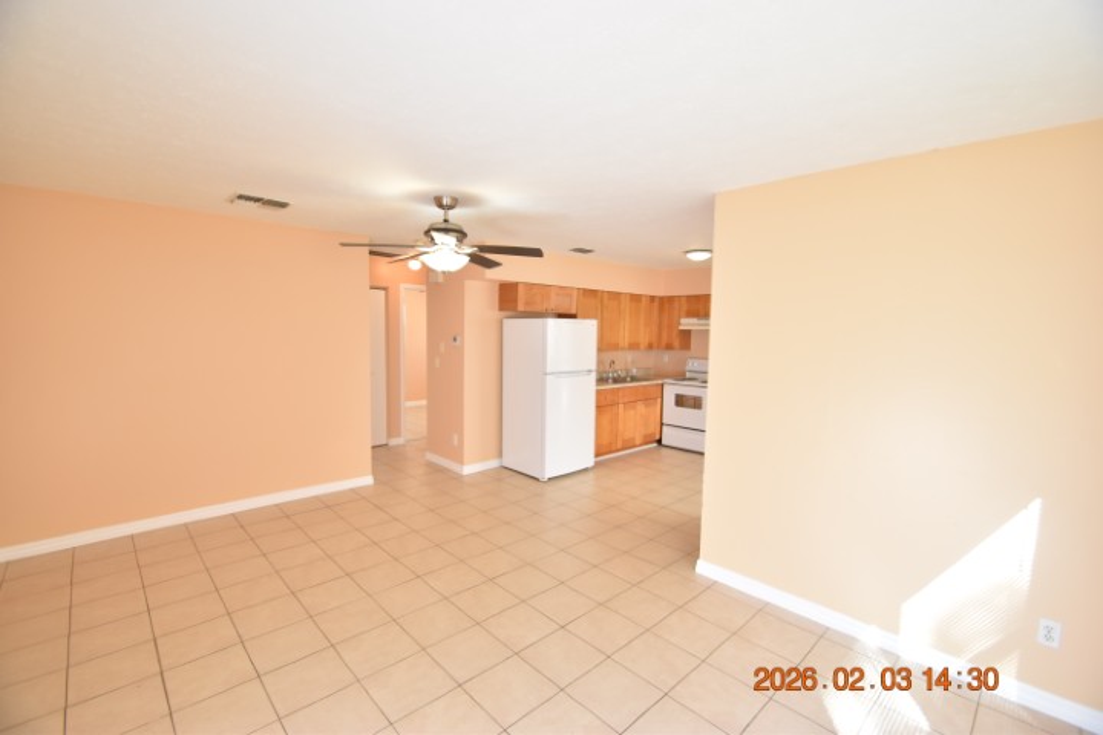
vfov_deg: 77.3
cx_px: 552
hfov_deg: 100.4
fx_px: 460
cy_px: 368
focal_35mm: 15
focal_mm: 10
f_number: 3.5
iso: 800
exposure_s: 1/125
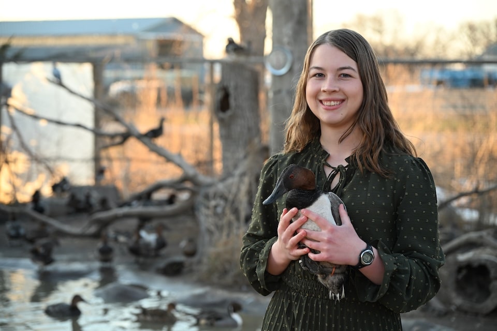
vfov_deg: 18.7
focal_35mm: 73
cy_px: 166
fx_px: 1008
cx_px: 248
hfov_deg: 27.7
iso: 125
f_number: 4
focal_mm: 73
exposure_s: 1/40
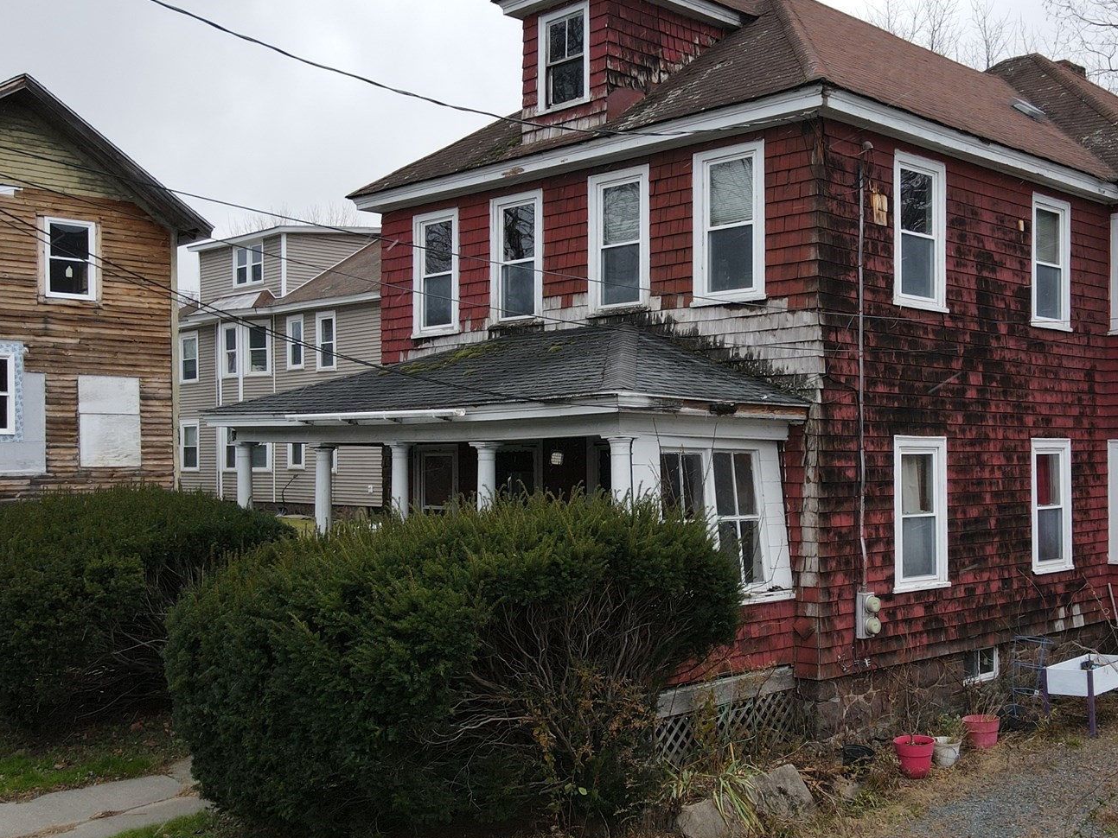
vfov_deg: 37.7
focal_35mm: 38
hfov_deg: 48.3
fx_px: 1227
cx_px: 731
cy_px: 469
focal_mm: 4.5
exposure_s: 1/90
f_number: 2.8
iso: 100
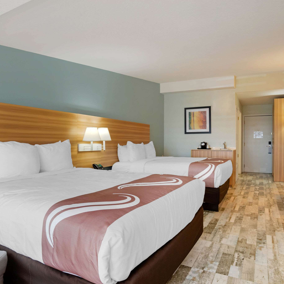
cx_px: 144
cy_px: 140
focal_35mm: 24
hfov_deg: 65.0
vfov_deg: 65.0
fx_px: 223
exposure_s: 1/50
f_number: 10
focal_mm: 18
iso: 320
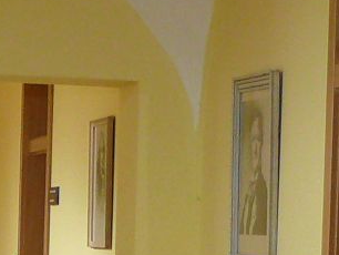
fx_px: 2293
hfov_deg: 8.4
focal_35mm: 234
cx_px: 116
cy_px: 427
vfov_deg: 6.3
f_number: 2.8
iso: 200
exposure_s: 1/100
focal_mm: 7.4
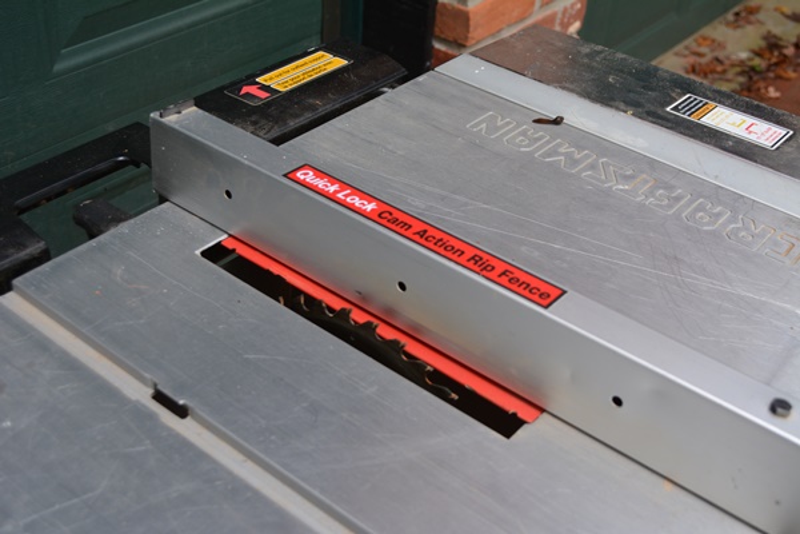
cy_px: 267
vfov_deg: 29.9
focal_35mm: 45
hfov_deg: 43.6
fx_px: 1000
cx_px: 400
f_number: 5.6
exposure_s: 1/125
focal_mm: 30
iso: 400
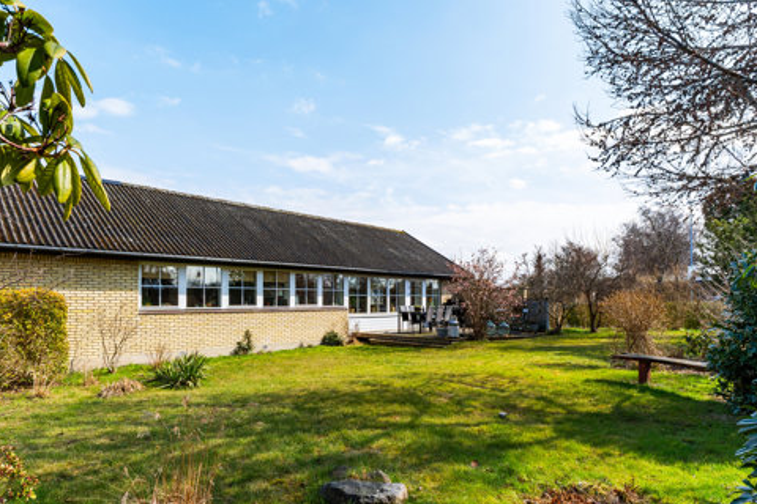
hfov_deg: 79.7
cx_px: 301
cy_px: 302
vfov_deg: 58.6
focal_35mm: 21
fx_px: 445
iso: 200
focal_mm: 11.3
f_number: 8
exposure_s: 1/400
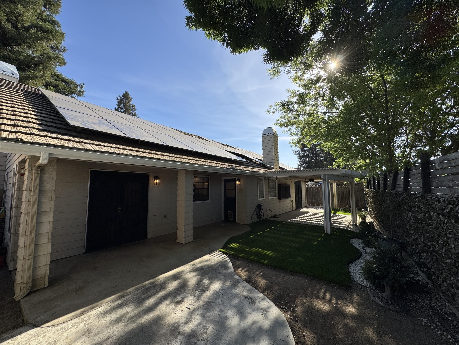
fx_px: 186
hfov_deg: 102.1
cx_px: 230
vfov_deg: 85.7
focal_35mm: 14
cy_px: 172
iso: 40
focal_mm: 2.22
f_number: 2.2
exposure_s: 1/1477
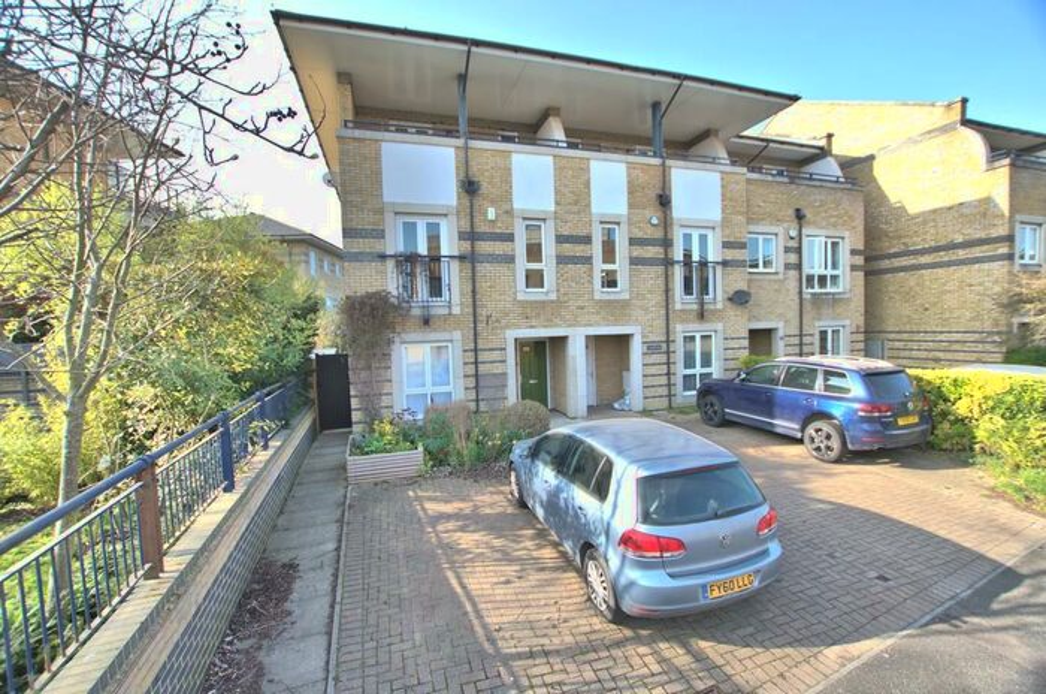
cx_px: 523
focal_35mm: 15
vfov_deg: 77.1
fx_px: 435
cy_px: 347
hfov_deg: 100.5
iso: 100
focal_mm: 10
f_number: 5
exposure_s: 1/250
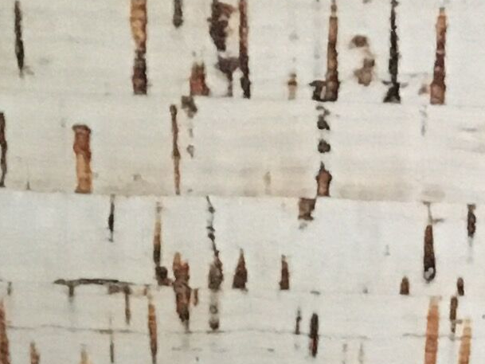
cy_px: 1264
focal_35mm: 192
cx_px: 536
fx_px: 2691
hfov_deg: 10.2
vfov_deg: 6.7
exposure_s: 1/25
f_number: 2.2
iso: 200
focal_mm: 4.15
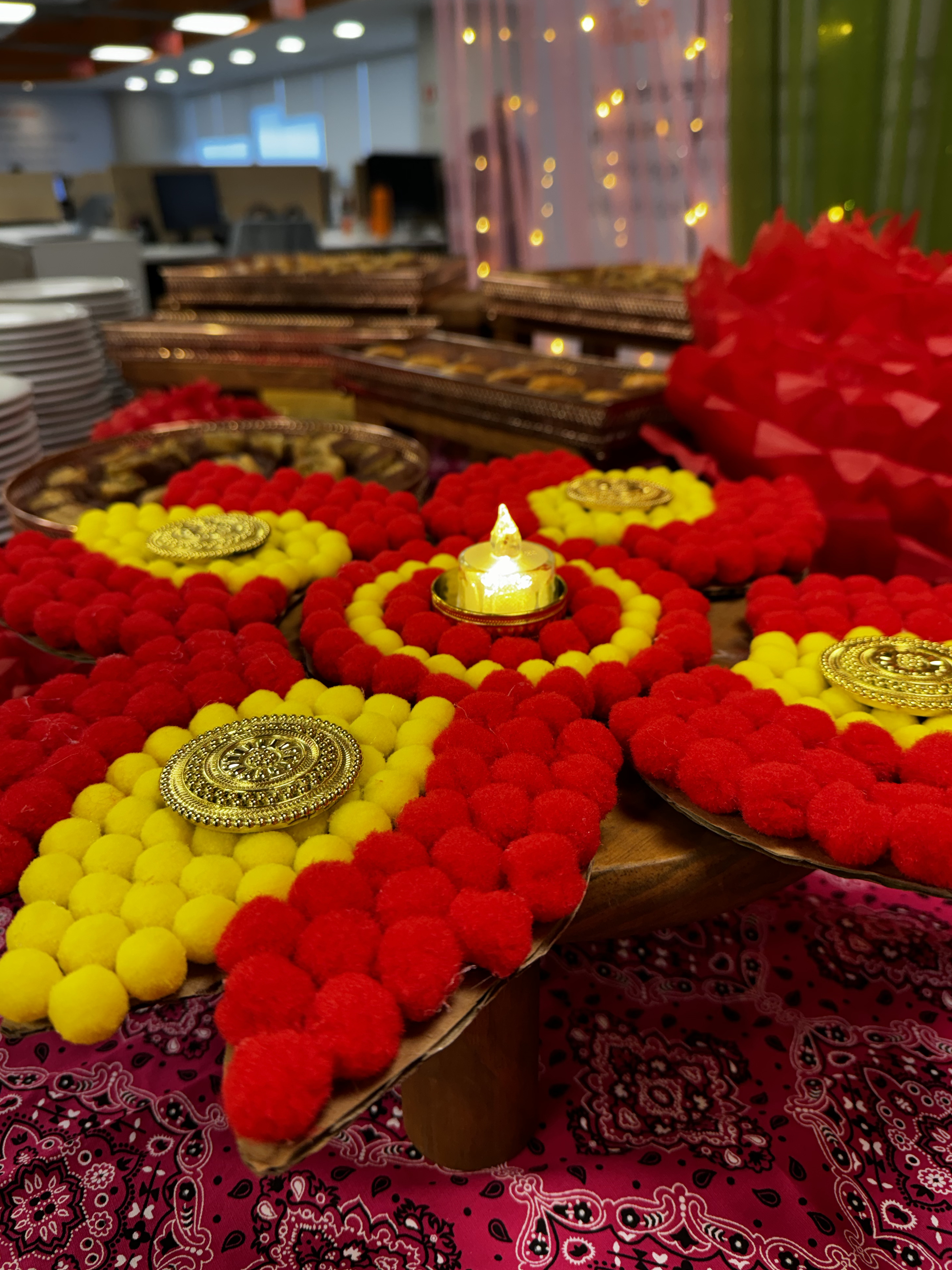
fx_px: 917
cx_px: 468
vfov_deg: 69.4
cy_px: 610
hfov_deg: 54.9
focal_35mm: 25
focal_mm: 6.76
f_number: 1.78
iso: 125
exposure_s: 1/120
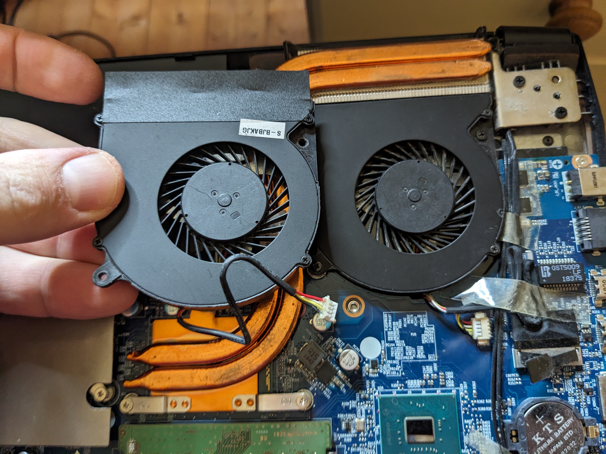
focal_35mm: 27
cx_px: 303
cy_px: 227
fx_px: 473
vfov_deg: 51.4
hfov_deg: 65.3
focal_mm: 4.38
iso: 312
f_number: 1.73
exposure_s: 1/23.8
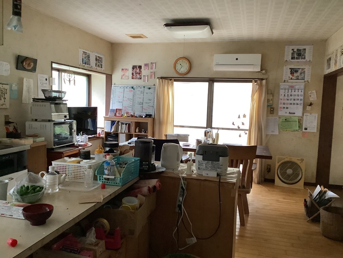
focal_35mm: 31
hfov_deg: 58.4
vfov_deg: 45.4
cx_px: 172
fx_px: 307
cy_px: 129
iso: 320
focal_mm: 3.3
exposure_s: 1/30
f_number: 2.4
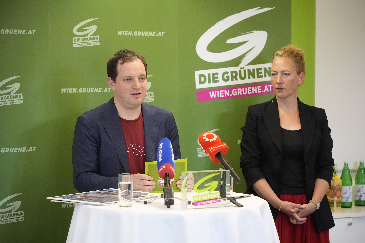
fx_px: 1166
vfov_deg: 11.9
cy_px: 122
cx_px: 182
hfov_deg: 17.8
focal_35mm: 115
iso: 6400
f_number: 5
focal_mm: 115
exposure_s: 1/200
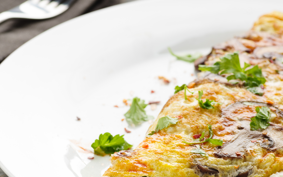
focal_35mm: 201
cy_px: 100
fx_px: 1550
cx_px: 174
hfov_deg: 10.4
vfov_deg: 6.5
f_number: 9
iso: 100
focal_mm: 100
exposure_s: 1/100
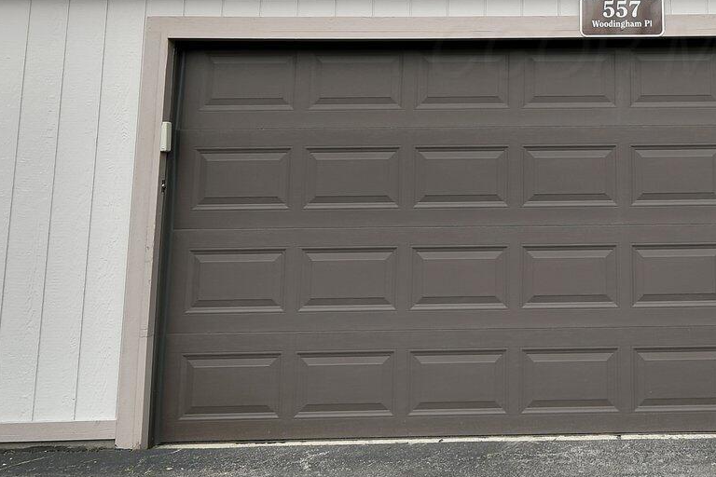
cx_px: 622
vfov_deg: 31.8
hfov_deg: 44.8
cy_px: 50
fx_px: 795
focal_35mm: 40
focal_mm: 10
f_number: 7.1
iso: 50
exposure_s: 1/50
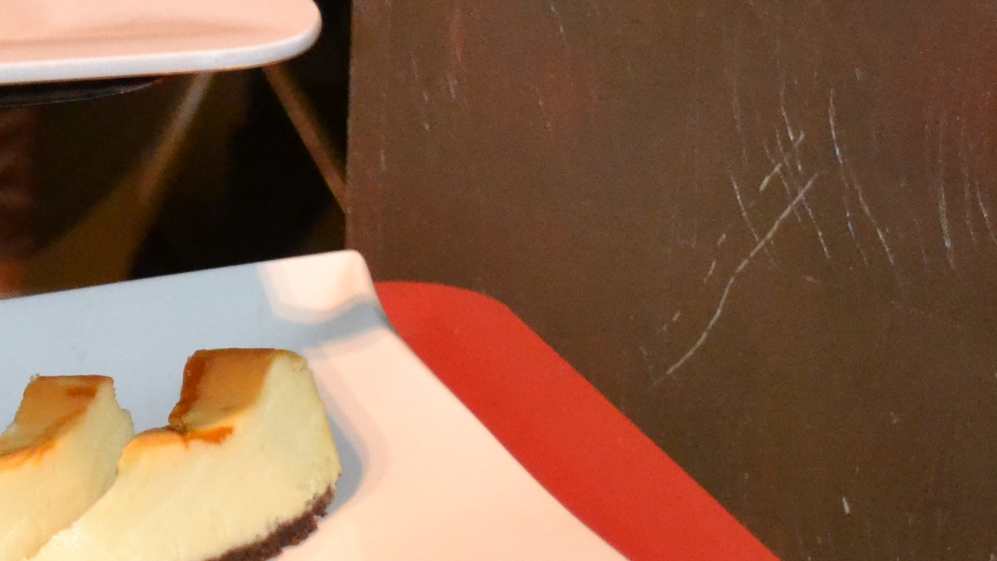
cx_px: -289
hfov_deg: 13.5
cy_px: 563
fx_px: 4071
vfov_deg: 7.8
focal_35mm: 154
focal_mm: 28
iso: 2500
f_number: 4.5
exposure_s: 1/60
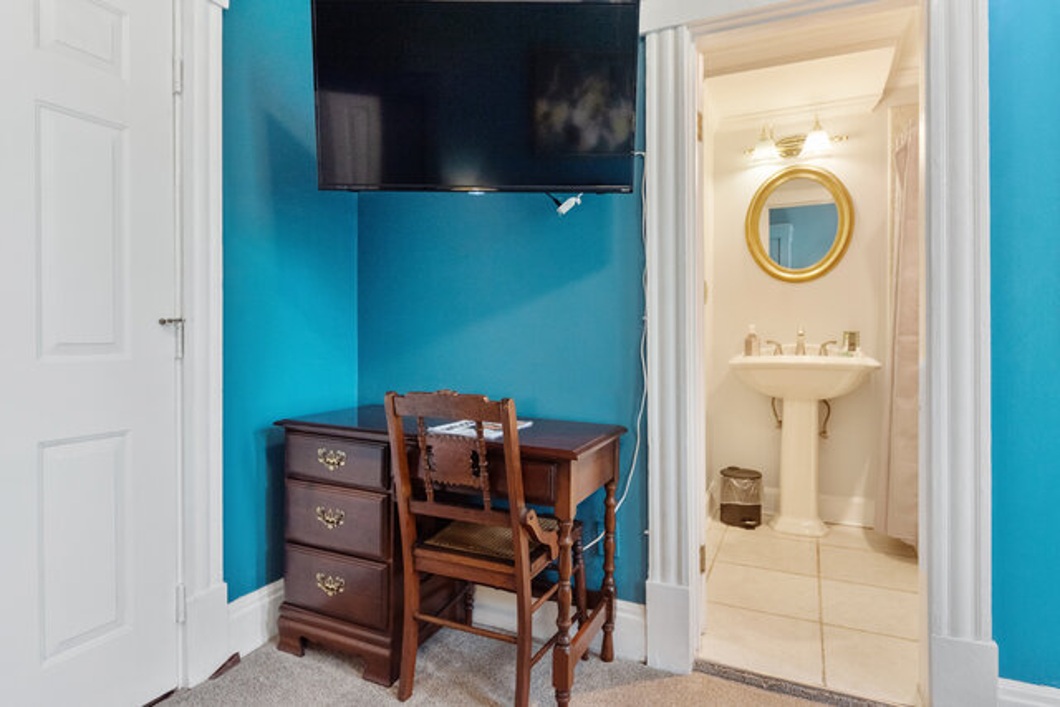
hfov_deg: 84.0
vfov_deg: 62.0
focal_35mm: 20
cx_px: 530
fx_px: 589
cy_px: 354
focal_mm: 20
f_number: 5.6
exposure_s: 1/50
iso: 800
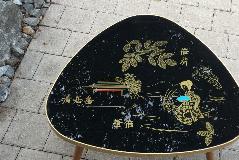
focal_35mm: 63
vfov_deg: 21.6
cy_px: 82
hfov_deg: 31.8
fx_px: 418
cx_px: 135
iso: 25
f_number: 2.4
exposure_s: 1/100
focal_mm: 3.3
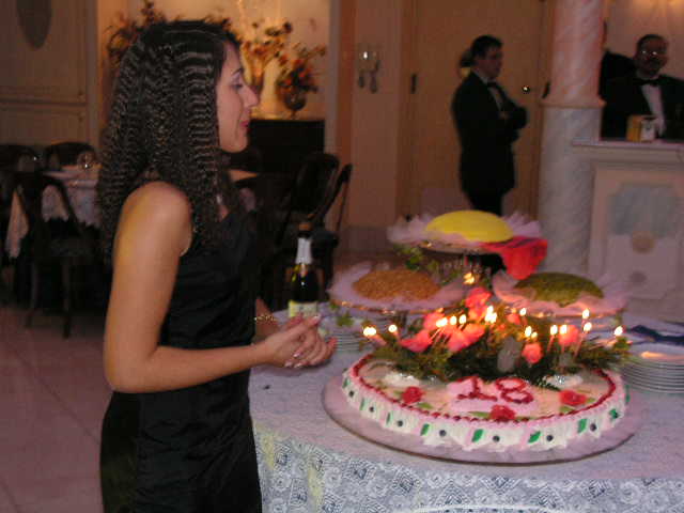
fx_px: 988
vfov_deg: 29.1
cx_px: 342
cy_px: 256
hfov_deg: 38.2
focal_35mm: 50
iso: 200
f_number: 3.2
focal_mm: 8.4
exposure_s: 1/40
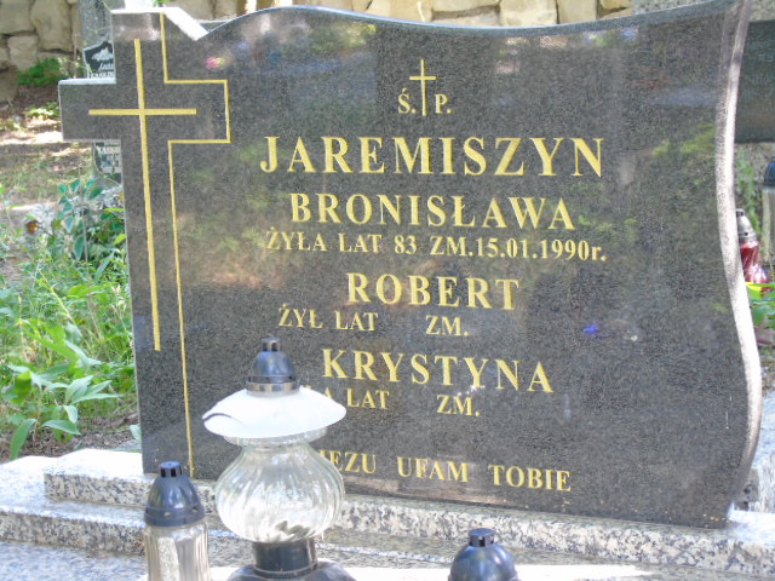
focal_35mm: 82
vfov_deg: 18.0
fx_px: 1836
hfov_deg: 23.8
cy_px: 290
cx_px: 388
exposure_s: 1/30
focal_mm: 15
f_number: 4.1
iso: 320
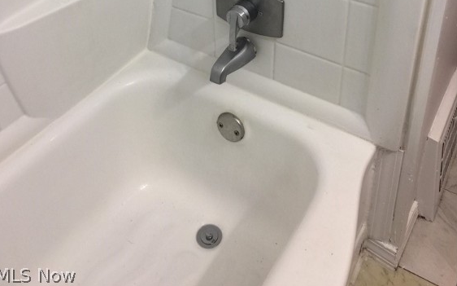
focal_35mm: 42
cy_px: -24
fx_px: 523
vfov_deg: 28.0
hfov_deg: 47.2
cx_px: 224
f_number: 2.2
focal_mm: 4.15
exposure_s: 1/30
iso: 40
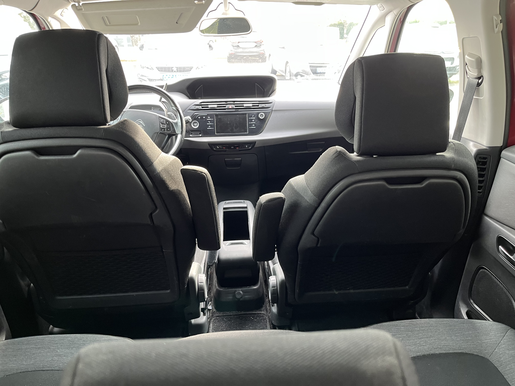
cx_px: 258
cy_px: 193
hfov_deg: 67.3
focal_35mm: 26
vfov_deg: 53.1
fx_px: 387
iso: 200
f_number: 1.6
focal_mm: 5.1
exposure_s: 1/60
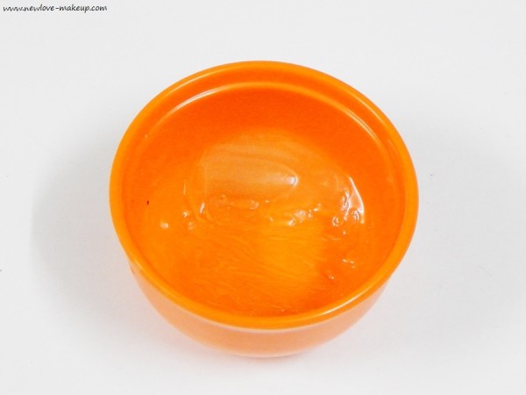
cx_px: 263
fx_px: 1428
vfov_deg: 15.7
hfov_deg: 20.9
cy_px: 198
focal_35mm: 94
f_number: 4.4
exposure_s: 1/13
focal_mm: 16.6
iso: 800
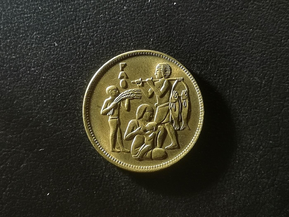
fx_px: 635
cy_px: 108
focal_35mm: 76
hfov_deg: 25.7
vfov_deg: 19.4
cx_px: 144
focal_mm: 4.75
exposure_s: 1/180
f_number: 1.8
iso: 64
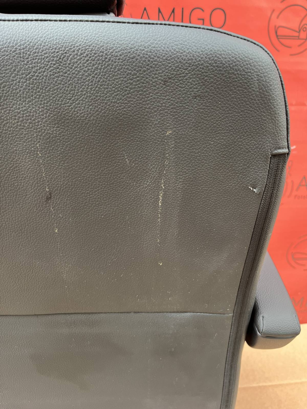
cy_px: 204
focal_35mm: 26
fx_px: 307
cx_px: 154
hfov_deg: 53.1
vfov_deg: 67.3
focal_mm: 5.1
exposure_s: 1/121
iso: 125
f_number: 1.6
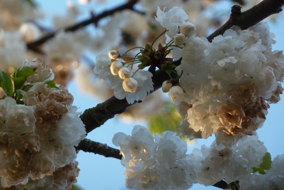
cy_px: 84
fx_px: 2137
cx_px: 142
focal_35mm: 271
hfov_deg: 7.6
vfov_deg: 5.1
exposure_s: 1/100
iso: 200
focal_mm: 42.6
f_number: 4.7
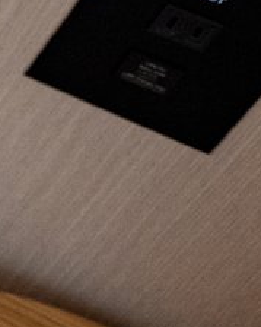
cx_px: -1107
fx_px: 1411
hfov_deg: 6.0
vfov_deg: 12.5
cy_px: -186
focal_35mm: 146
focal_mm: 17
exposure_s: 1/400
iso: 800
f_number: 2.8
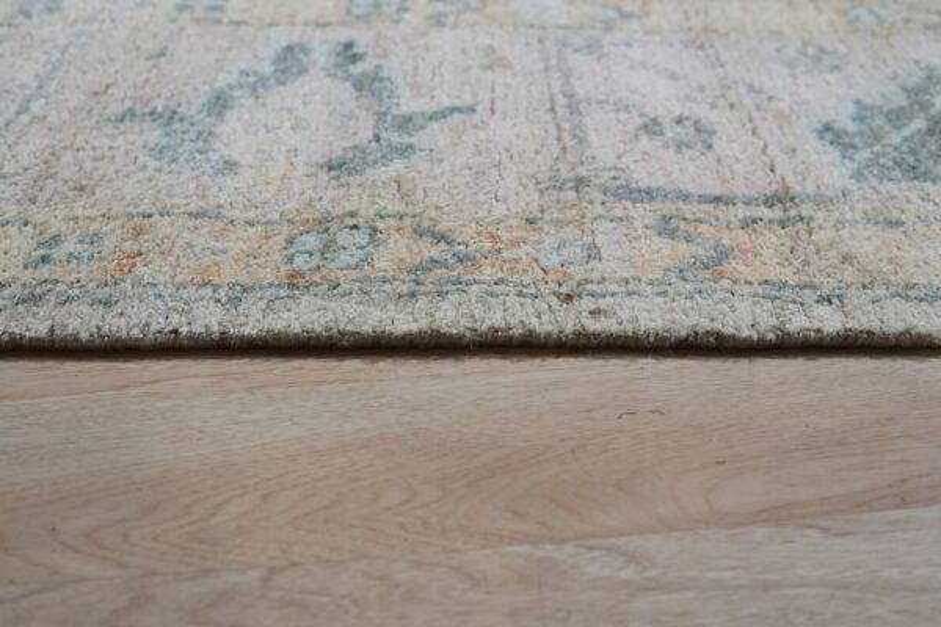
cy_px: 314
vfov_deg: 29.9
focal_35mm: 45
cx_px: 470
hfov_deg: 43.6
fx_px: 1176
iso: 500
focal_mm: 30
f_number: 5
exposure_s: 1/160
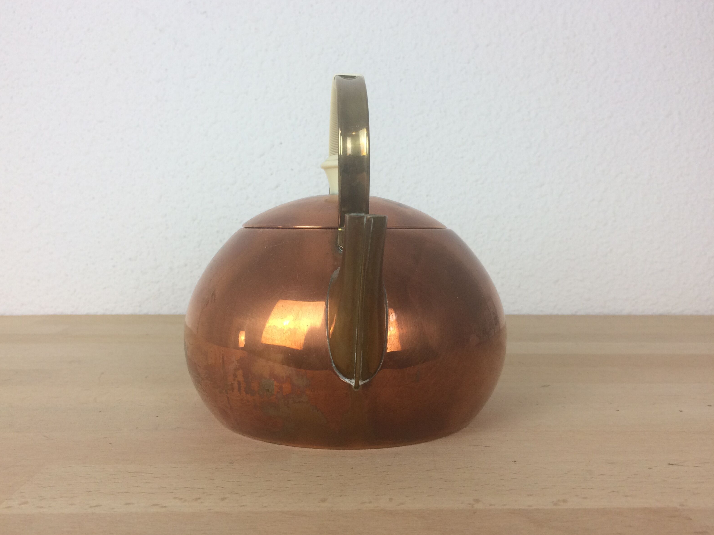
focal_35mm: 30
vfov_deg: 46.8
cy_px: 260
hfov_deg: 60.0
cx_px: 349
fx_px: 619
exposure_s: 1/100
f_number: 2.2
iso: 64
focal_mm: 4.15
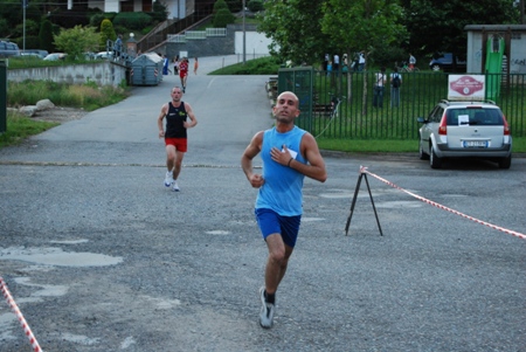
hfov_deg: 24.6
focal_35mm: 82
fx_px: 1207
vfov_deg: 16.6
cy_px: 176
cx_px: 263
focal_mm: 55
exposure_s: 1/80
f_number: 5.6
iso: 800
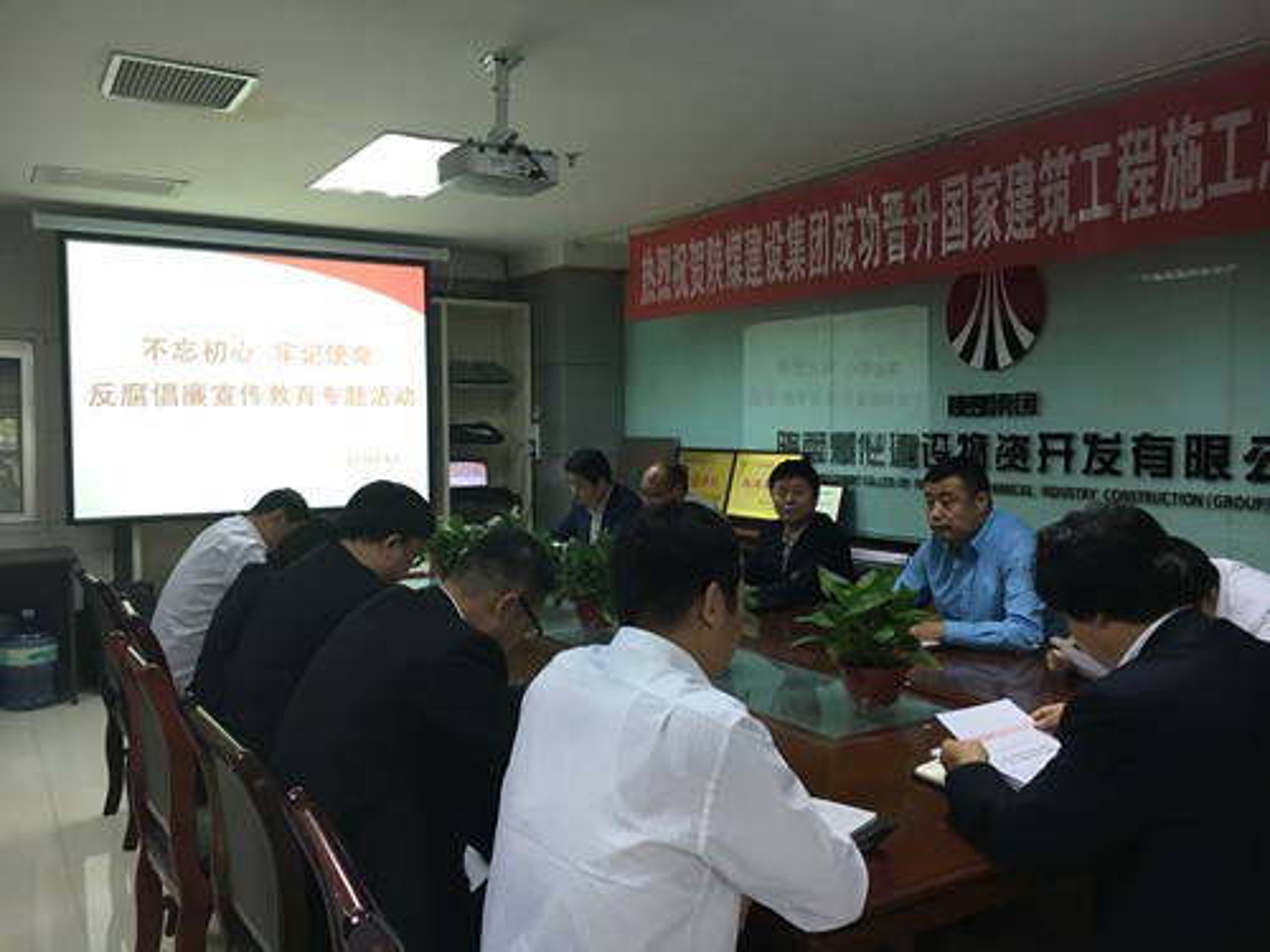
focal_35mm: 29
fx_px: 1064
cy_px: 476
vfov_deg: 48.2
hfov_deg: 61.7
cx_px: 635
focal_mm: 4.15
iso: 80
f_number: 2.2
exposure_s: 1/33
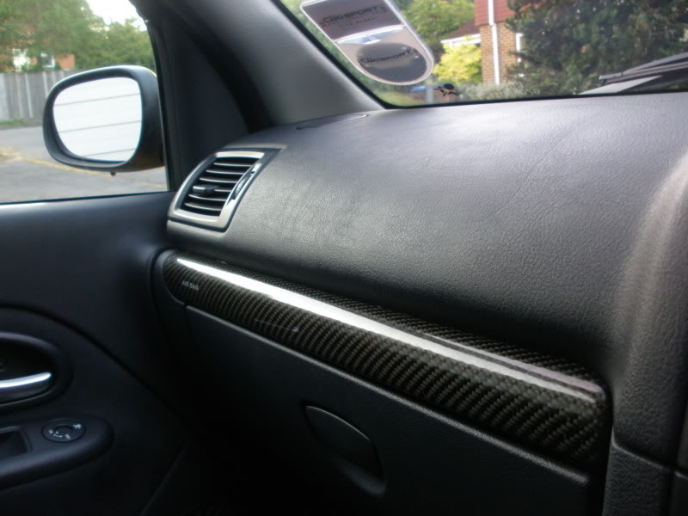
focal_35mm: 36
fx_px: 716
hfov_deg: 51.4
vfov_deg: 39.7
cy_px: 258
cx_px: 344
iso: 160
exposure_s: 1/13
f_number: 3.5
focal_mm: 6.3
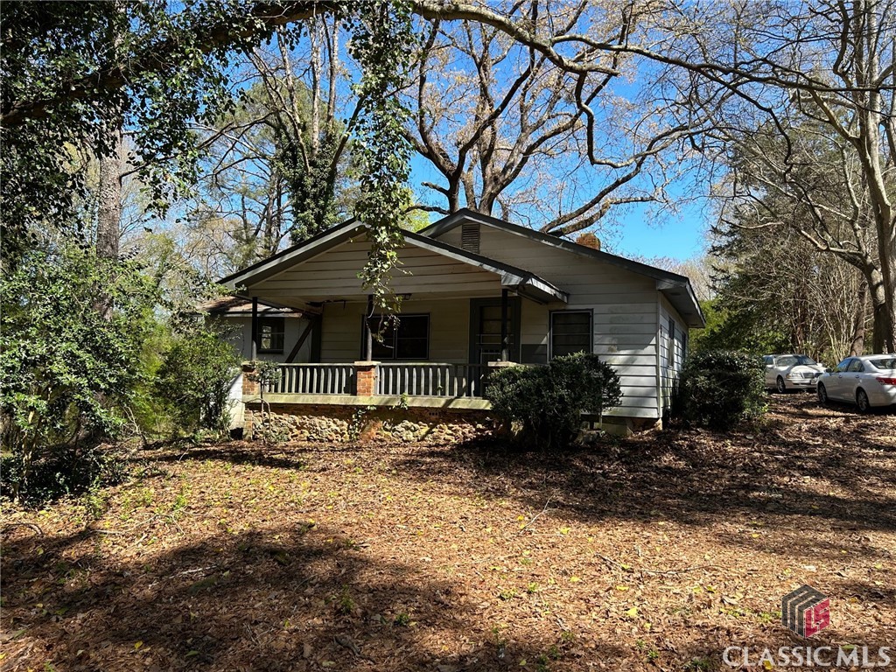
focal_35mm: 26
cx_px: 448
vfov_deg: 53.1
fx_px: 673
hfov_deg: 67.3
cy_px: 336
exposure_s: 1/1326
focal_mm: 5.7
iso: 50
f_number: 1.5
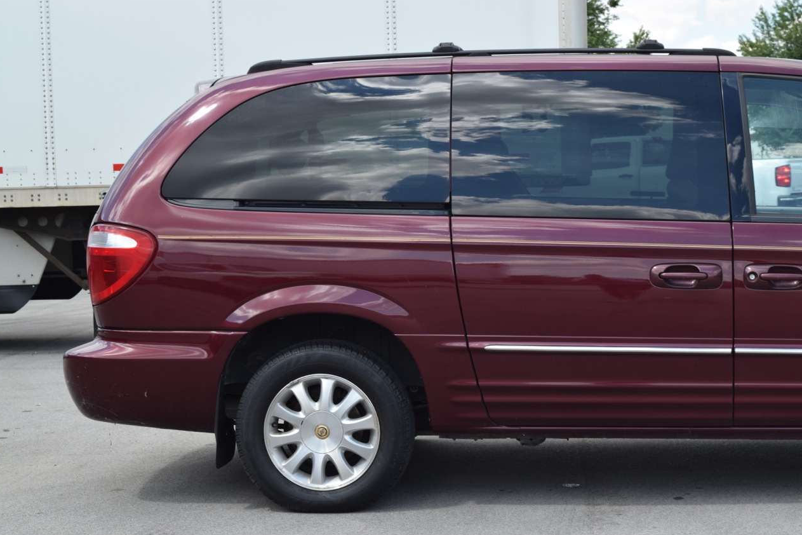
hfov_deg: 26.7
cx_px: 399
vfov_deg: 17.9
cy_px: 267
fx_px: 1693
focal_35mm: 76
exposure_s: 1/125
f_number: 10
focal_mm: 50
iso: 200
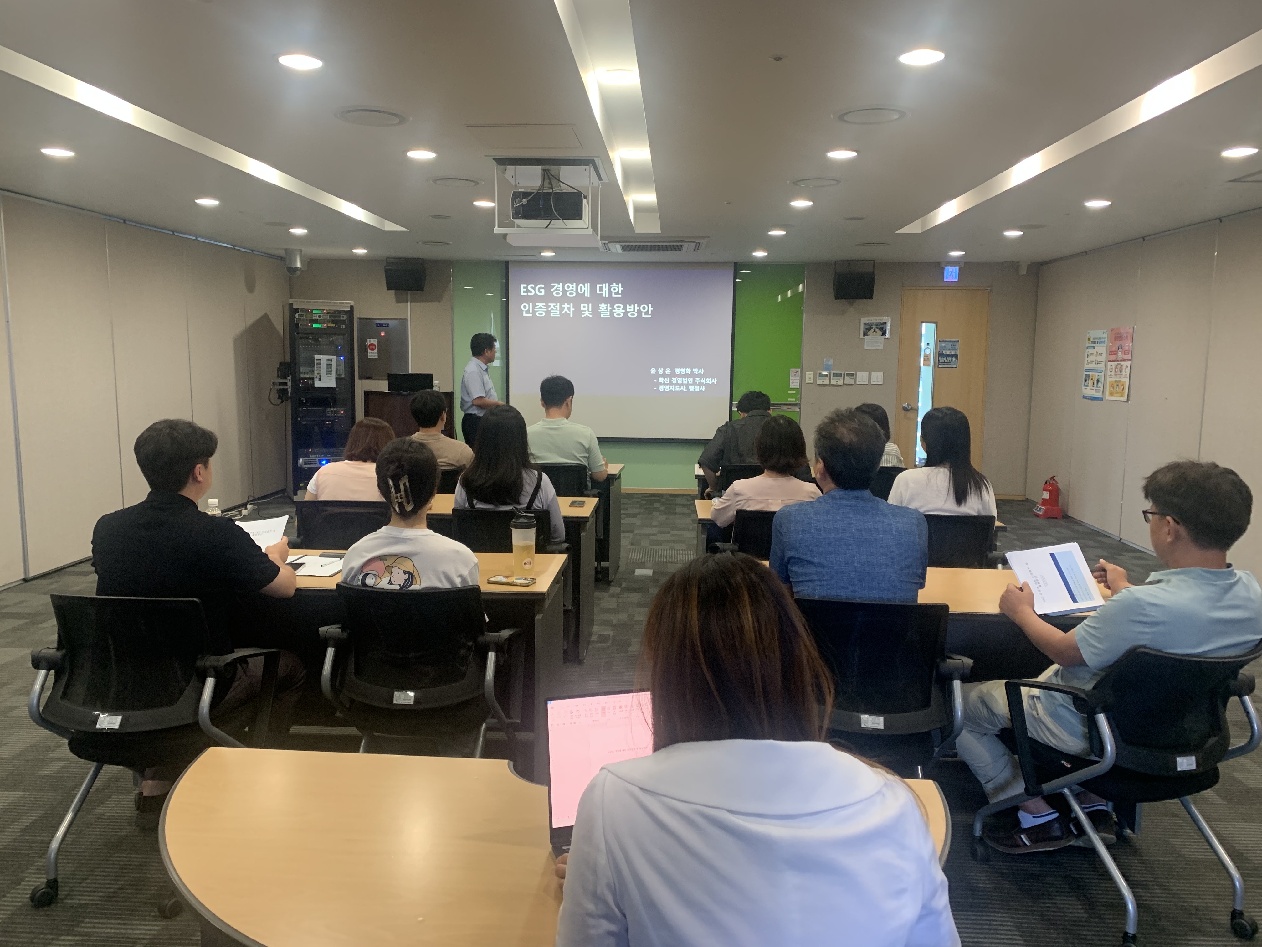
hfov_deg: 67.3
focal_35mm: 26
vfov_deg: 53.1
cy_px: 474
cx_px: 631
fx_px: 948
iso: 160
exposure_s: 1/60
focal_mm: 4.25
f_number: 1.8
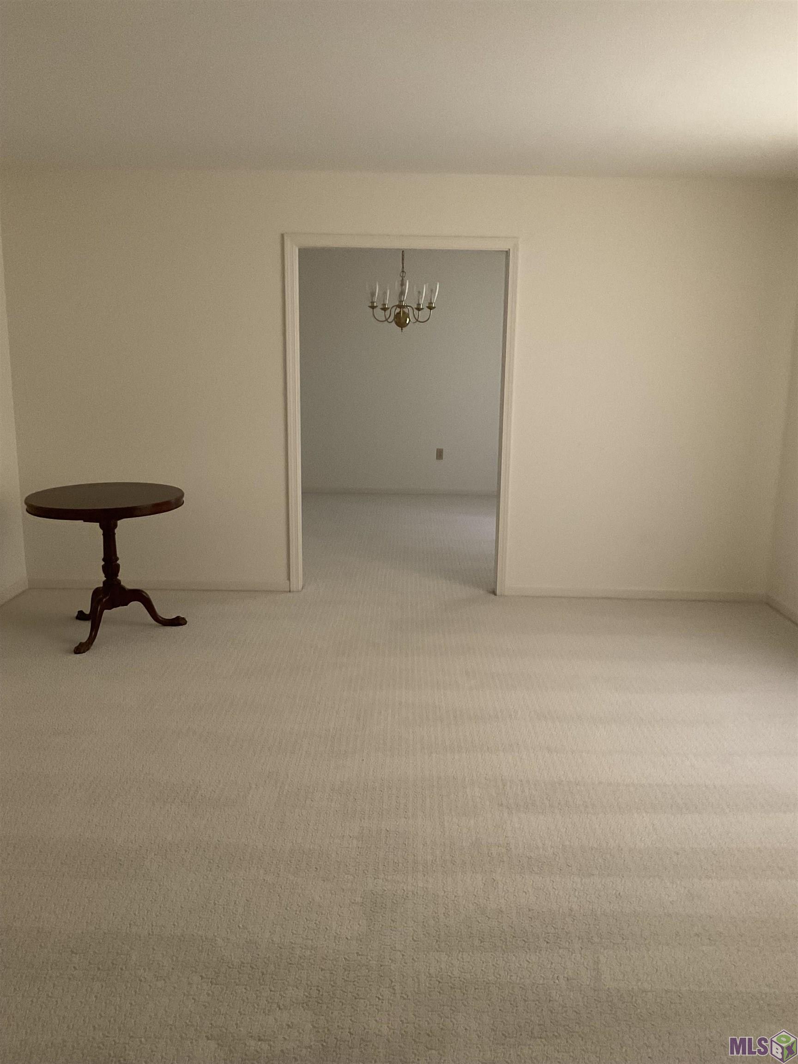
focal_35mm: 29
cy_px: 532
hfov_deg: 48.2
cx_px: 399
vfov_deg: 61.7
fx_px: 891
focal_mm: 3
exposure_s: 1/60
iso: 250
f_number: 1.8
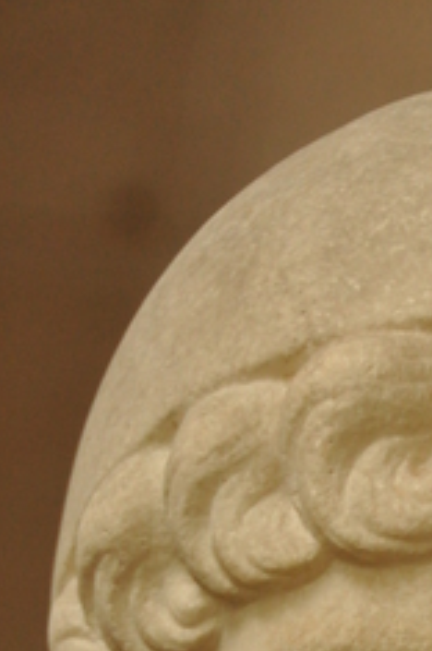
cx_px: 588
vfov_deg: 9.9
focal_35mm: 203
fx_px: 3665
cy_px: 848
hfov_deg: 6.7
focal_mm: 48
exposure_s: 1/50
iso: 1000
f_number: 4.5
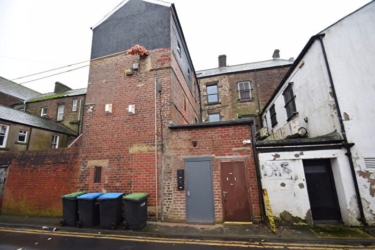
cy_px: 125
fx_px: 156
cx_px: 188
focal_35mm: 15
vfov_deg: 77.4
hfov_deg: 100.4
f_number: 4
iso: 400
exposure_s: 1/60
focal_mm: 10
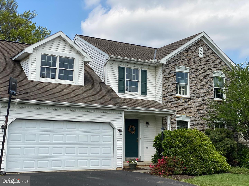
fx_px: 374
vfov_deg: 28.0
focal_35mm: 52
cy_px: 93
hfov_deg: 36.8
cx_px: 124
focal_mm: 6
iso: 20
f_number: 2
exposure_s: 1/1653
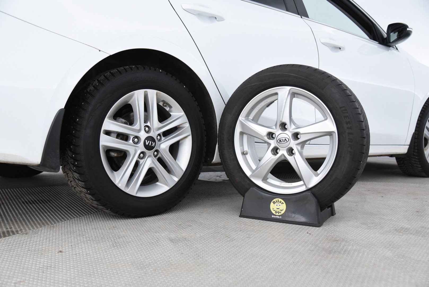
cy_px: 144
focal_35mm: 38
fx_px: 453
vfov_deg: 35.1
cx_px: 214
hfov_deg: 50.7
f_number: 5
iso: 4000
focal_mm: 38
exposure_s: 1/80
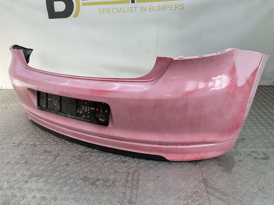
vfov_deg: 48.2
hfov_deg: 61.7
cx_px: 137
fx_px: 230
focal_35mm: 29
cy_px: 102
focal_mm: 3
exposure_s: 1/194
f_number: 1.8
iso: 16
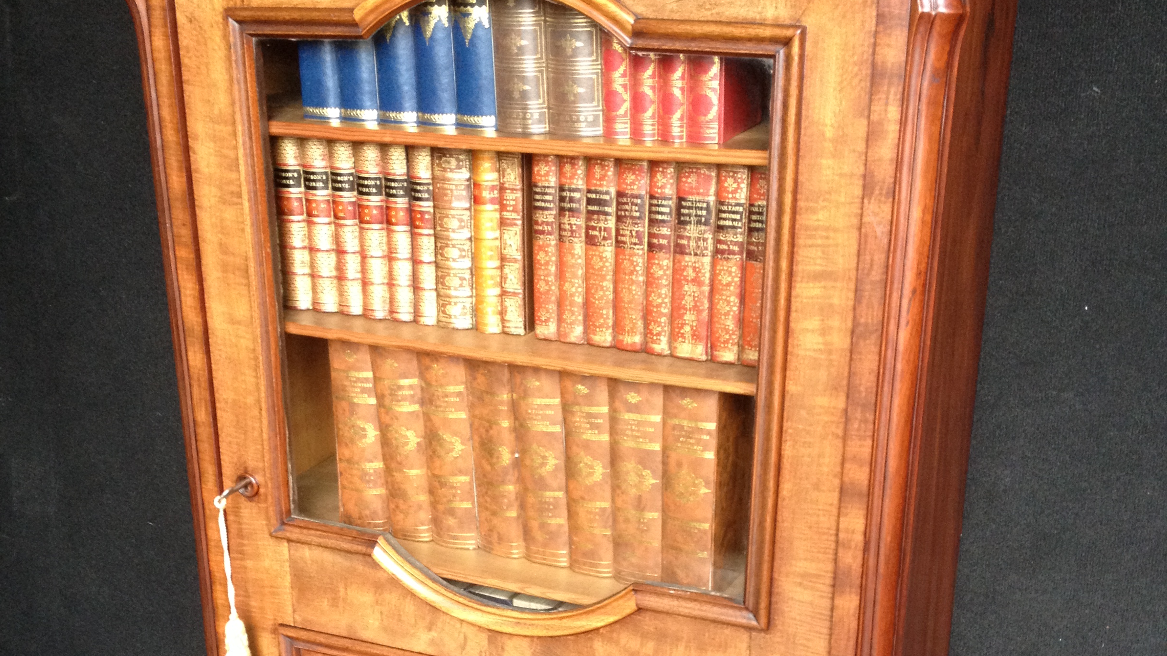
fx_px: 1578
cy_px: 515
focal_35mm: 51
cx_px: 583
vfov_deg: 23.2
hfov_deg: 40.6
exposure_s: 1/20
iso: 200
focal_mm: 4.28
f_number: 2.4
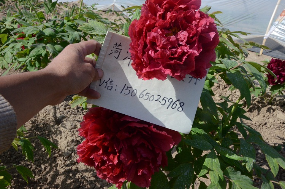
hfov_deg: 53.2
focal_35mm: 36
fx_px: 284
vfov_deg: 36.7
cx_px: 142
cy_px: 94
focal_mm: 24
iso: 1600
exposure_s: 1/800
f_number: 16
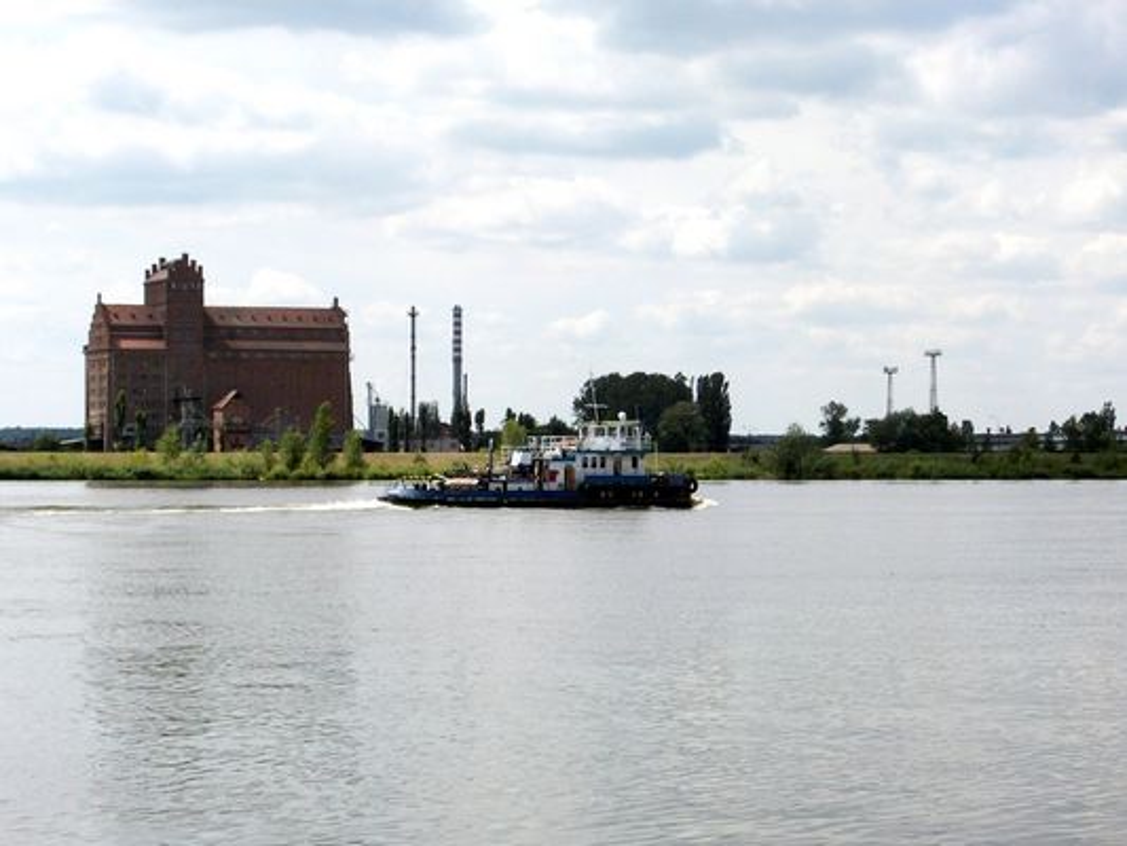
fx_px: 3322
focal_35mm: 102
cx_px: 564
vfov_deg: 14.5
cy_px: 423
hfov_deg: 19.3
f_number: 5.1
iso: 64
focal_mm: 17.1
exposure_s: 1/428
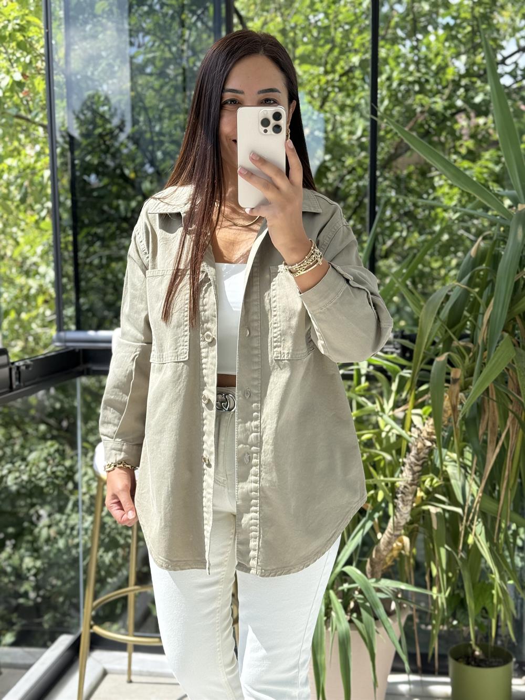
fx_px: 970
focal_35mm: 48
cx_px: 262
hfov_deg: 30.3
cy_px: 350
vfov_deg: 39.7
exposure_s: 1/687
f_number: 1.78
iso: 64
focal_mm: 6.76
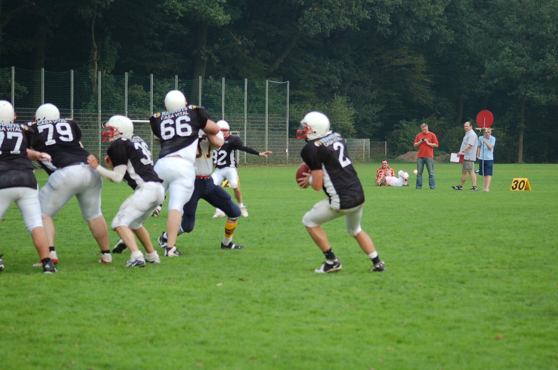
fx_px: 2251
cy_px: 183
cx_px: 284
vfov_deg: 9.4
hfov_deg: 14.1
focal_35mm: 146
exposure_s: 1/640
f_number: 4.2
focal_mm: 95
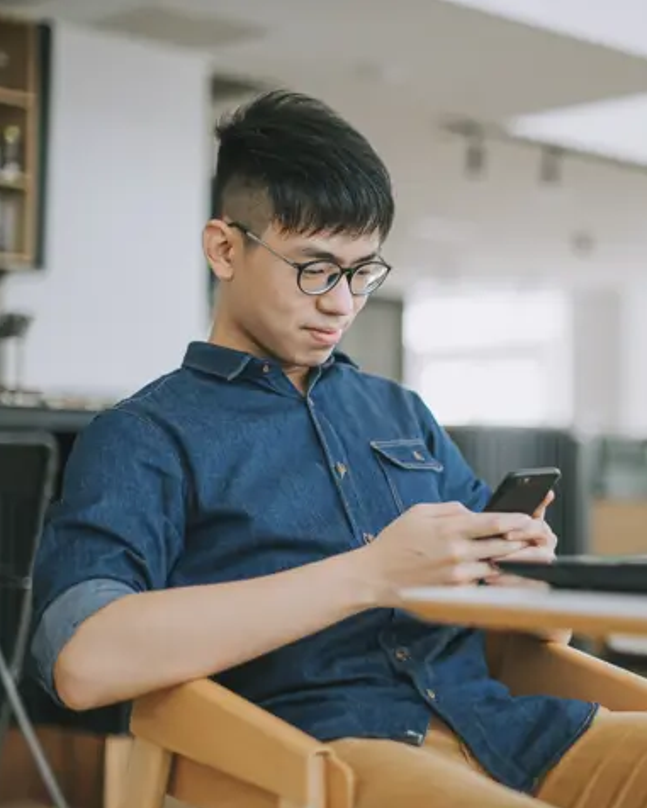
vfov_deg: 26.8
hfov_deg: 21.3
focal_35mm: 71
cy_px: 404
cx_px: 520
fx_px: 1699
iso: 320
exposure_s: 1/2000
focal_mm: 50
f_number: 1.4
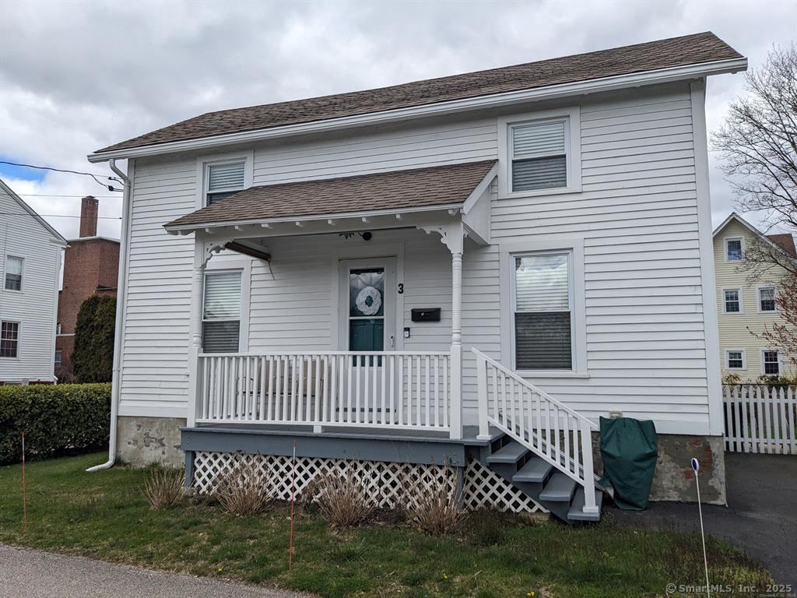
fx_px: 622
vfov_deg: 51.4
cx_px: 398
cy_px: 299
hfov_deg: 65.3
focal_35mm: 27
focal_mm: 4.38
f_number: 1.73
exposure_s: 1/4673
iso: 69
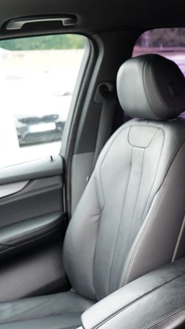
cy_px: 171
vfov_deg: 44.6
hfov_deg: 22.0
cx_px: 270
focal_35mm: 46
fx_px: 401
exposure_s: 1/160
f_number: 4
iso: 1000
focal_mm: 24
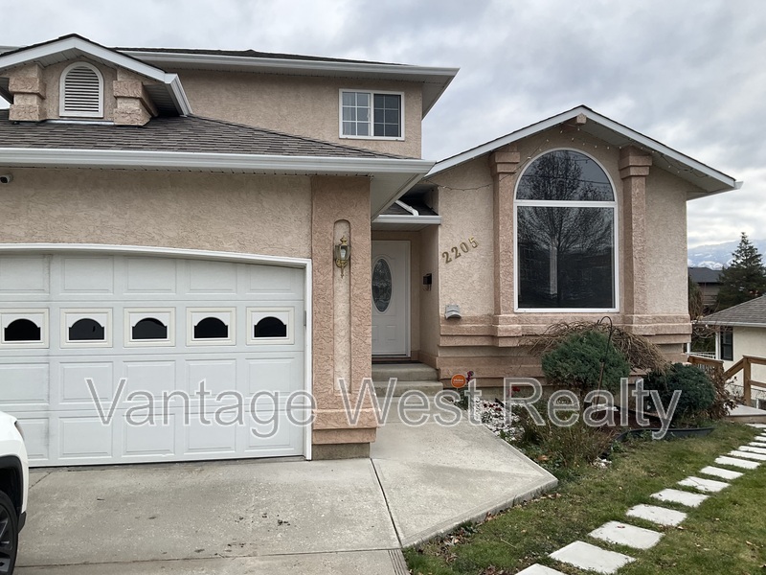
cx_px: 383
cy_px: 288
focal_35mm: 29
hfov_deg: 61.7
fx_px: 642
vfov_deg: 48.2
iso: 20
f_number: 1.8
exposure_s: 1/153
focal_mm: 3
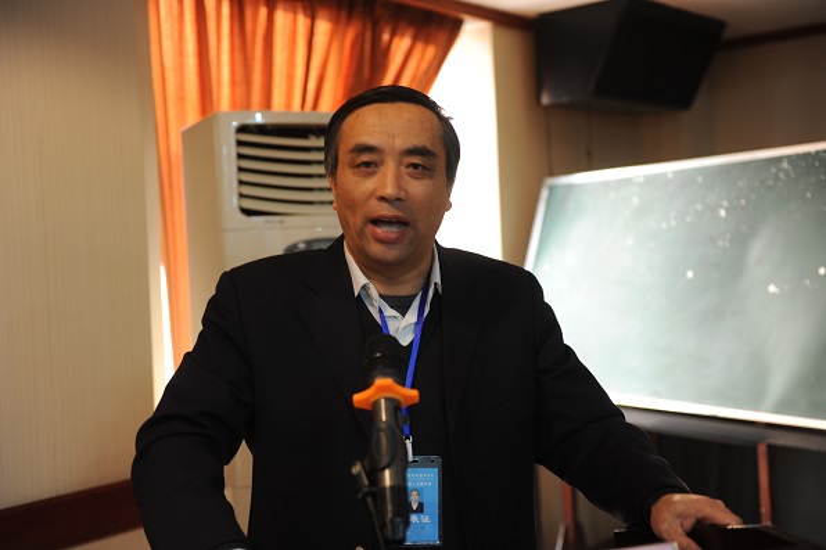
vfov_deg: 28.1
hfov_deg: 41.1
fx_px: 1101
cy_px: 275
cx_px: 413
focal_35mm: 48
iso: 320
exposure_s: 1/13
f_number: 2.8
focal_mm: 48
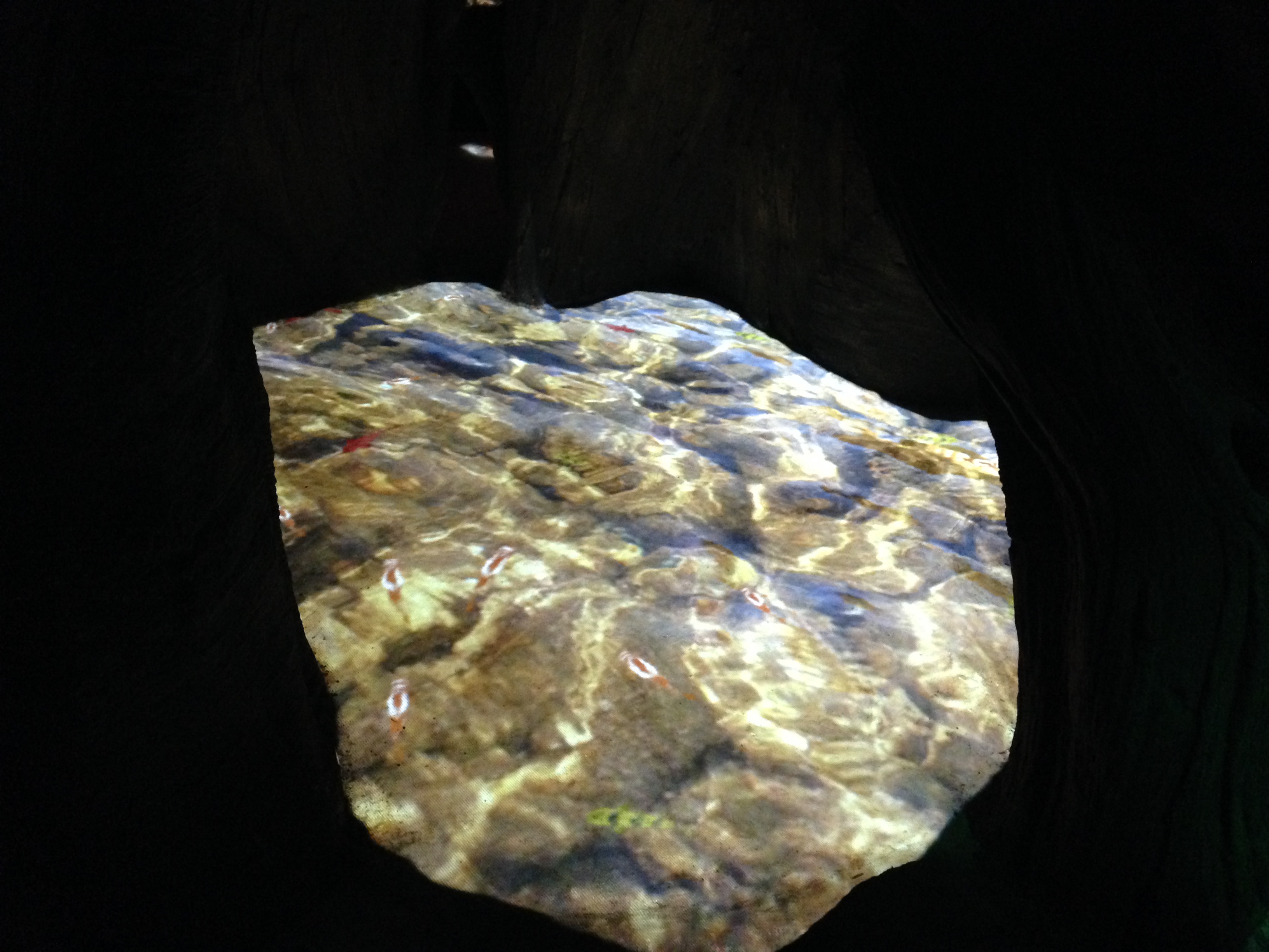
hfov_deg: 55.4
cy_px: 476
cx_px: 634
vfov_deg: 42.9
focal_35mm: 33
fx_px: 1210
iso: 500
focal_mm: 4.12
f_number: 2.4
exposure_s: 1/15
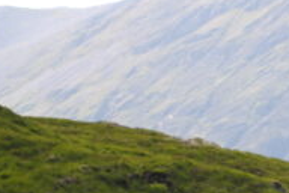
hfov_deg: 5.3
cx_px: 462
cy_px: 149
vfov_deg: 3.6
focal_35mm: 384
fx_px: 3082
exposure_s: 1/200
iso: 100
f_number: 5.3
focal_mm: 48
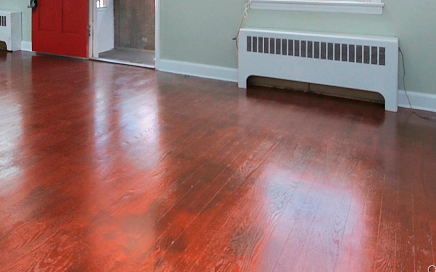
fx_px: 345
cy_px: 5
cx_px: 96
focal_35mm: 29
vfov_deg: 38.6
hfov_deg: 60.2
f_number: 14
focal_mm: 10
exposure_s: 1/30
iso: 200
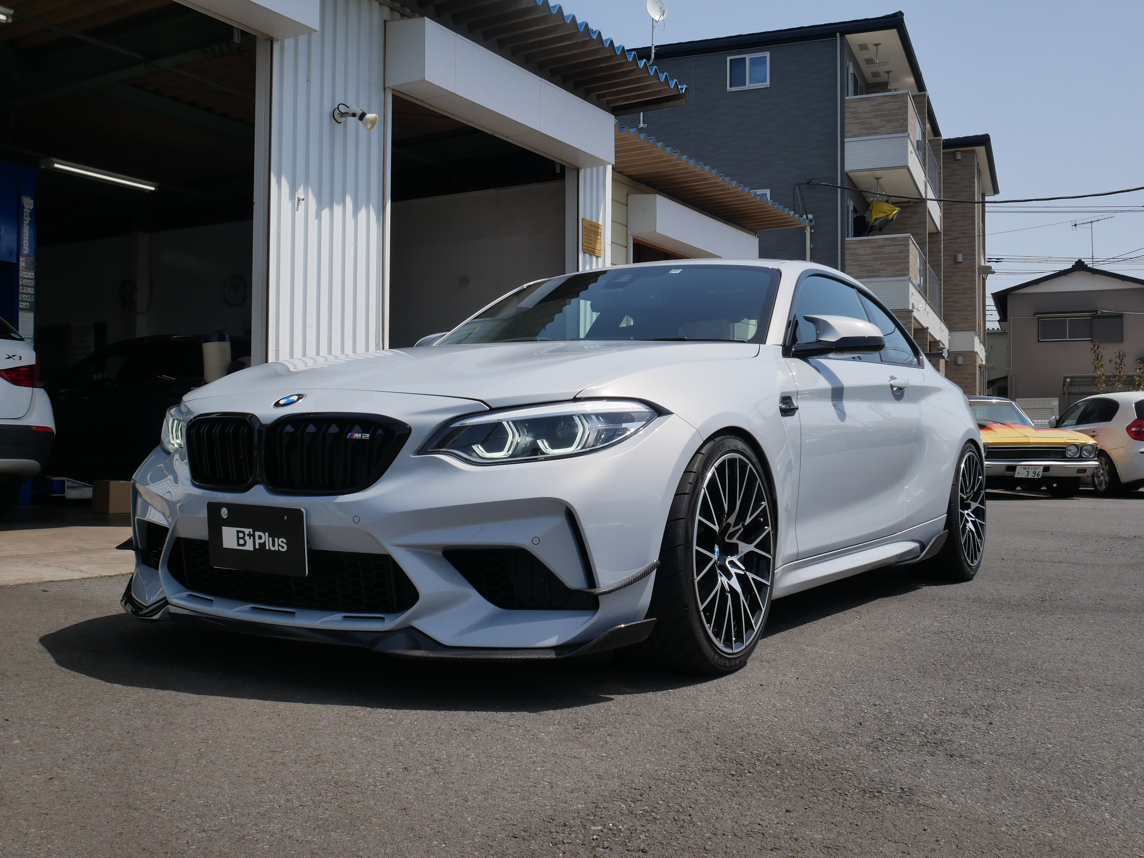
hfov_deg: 51.4
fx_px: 1190
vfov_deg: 39.7
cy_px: 429
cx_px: 572
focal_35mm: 36
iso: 200
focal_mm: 18
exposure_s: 1/500
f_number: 10
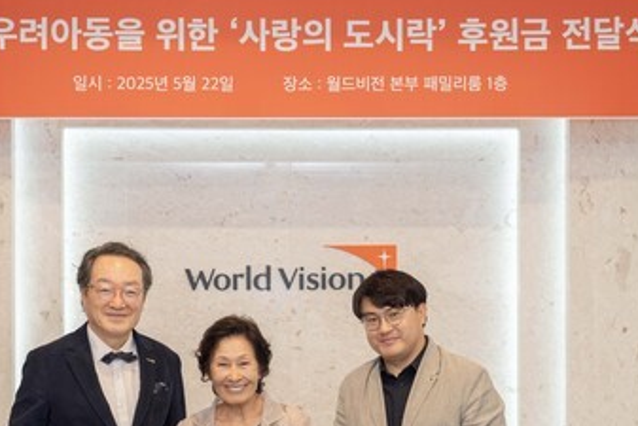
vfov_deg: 18.6
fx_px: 1294
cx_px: 292
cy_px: 328
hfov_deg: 27.7
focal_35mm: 73
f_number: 4
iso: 800
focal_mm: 41
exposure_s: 1/160
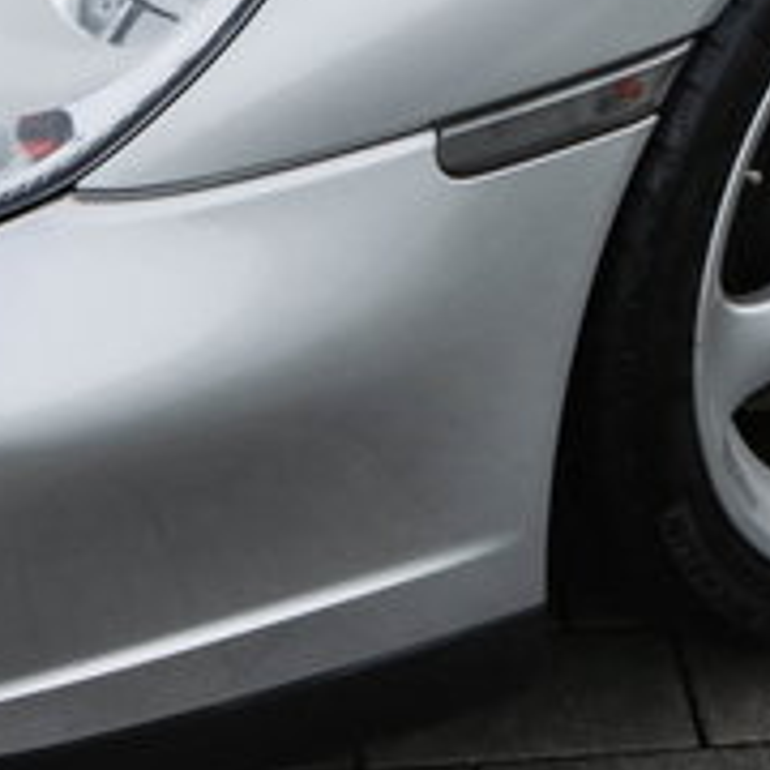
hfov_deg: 10.2
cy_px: -103
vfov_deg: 10.2
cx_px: -30
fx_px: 4278
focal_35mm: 170
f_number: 4
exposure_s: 1/160
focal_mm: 31.6
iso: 125
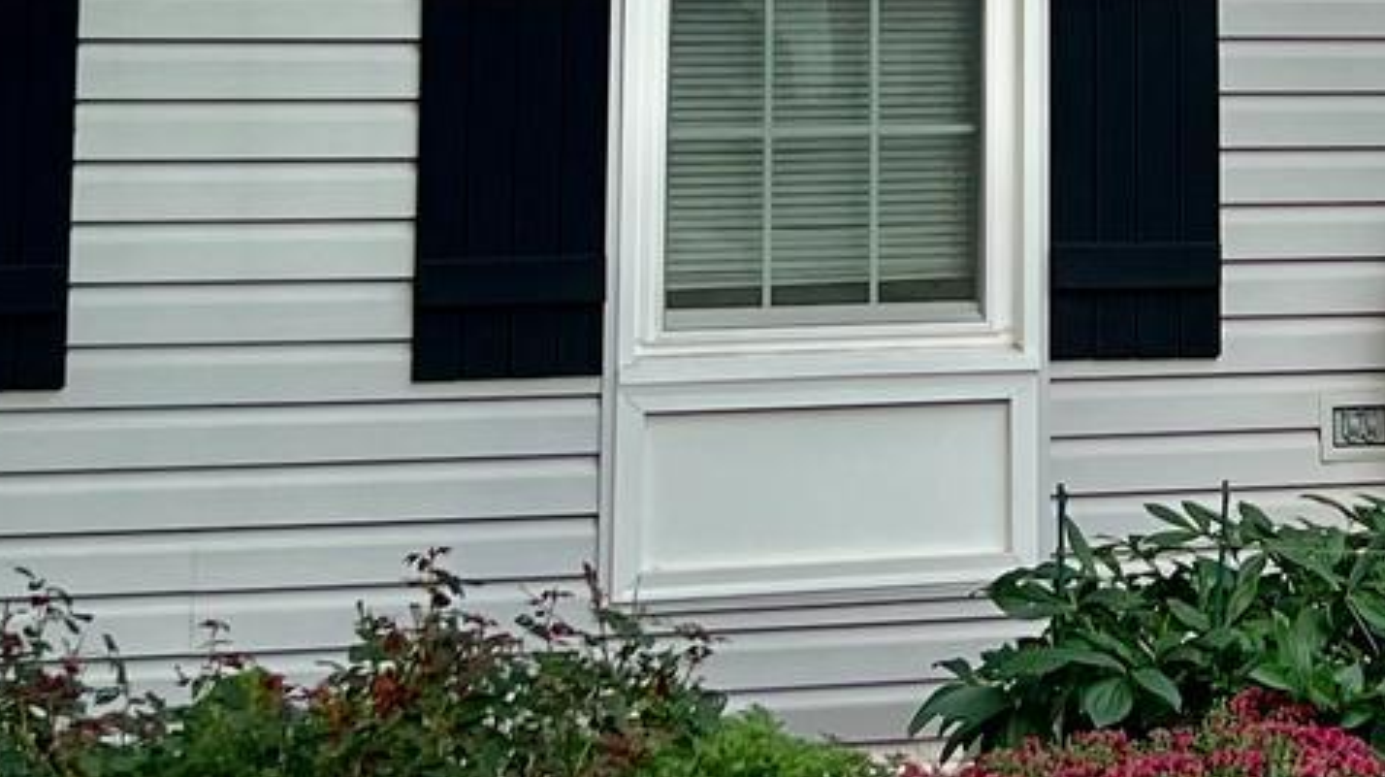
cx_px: 1400
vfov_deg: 9.4
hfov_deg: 17.2
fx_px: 4477
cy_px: -617
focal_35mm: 122
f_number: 1.5
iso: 50
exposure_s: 1/1553
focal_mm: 5.7
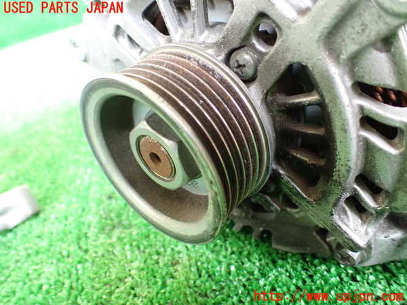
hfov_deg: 60.0
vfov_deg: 46.8
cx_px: 204
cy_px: 152
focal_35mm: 30
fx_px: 353
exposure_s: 1/100
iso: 800
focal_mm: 5.4
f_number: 2.3
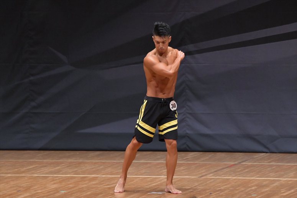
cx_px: 148
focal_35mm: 285
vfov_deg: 4.8
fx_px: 2350
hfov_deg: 7.2
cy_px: 99
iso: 6400
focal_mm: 190
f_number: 5.6
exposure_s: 1/400
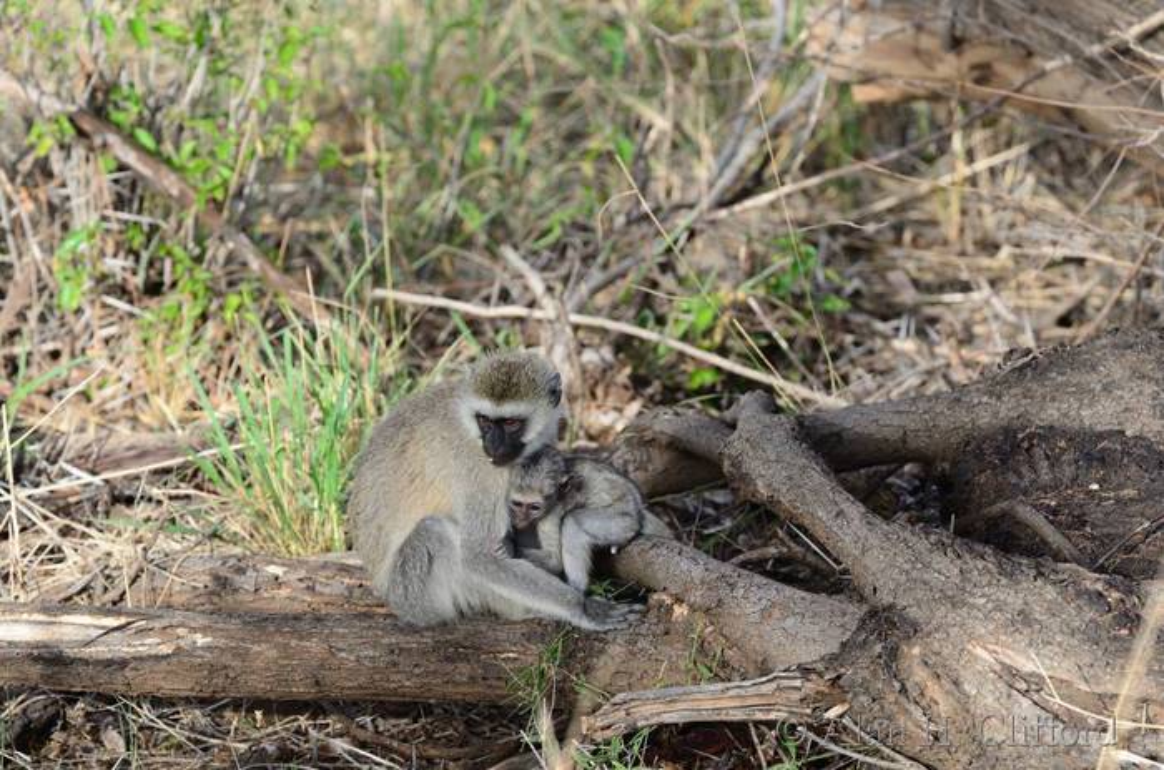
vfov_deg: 4.3
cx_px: 582
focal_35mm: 315
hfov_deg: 6.6
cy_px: 385
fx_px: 10160
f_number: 5.3
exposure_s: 1/400
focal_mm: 210
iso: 360
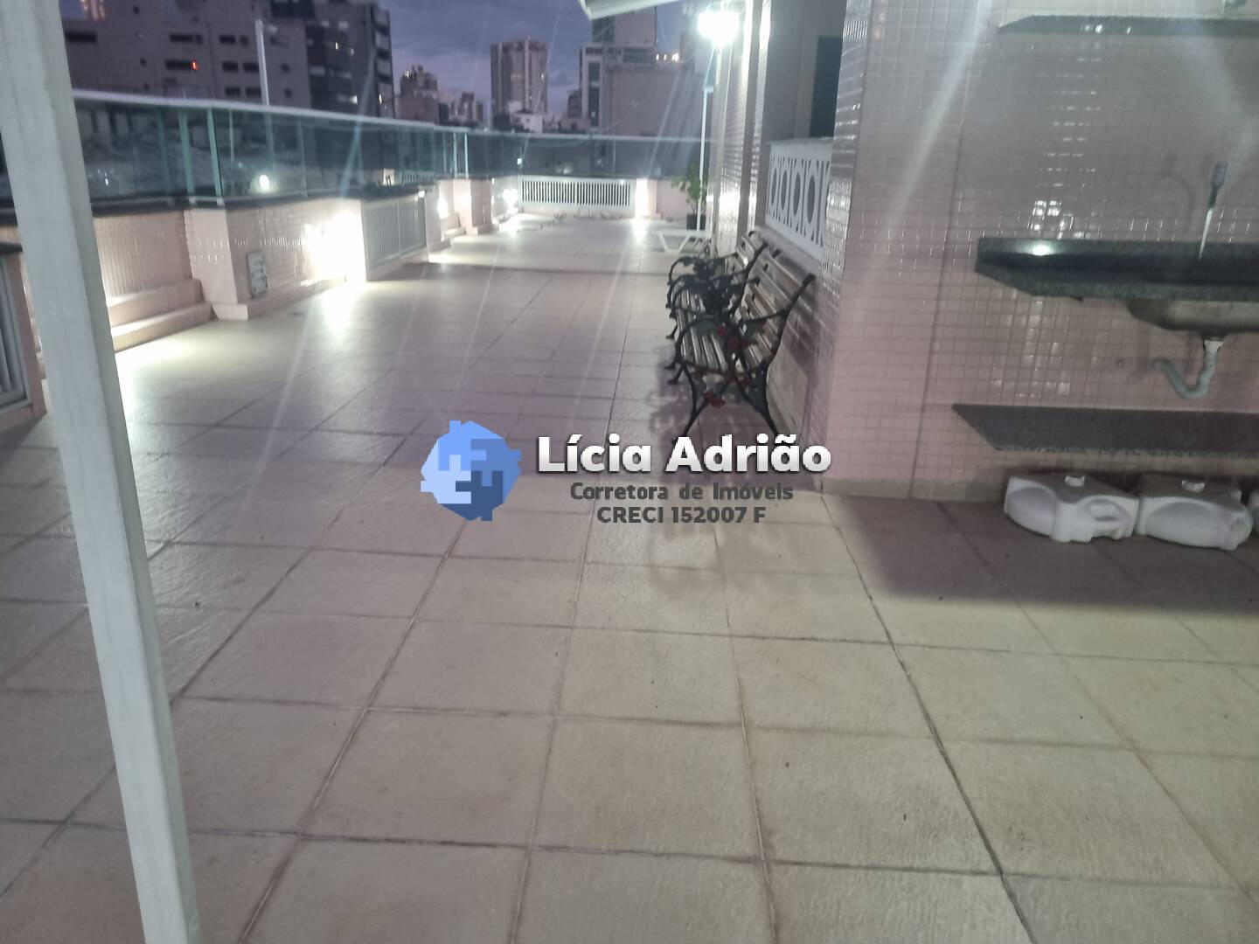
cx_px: 630
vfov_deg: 53.1
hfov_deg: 67.3
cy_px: 472
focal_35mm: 26
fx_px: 946
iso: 320
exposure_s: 1/41
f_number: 1.8
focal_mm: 5.4
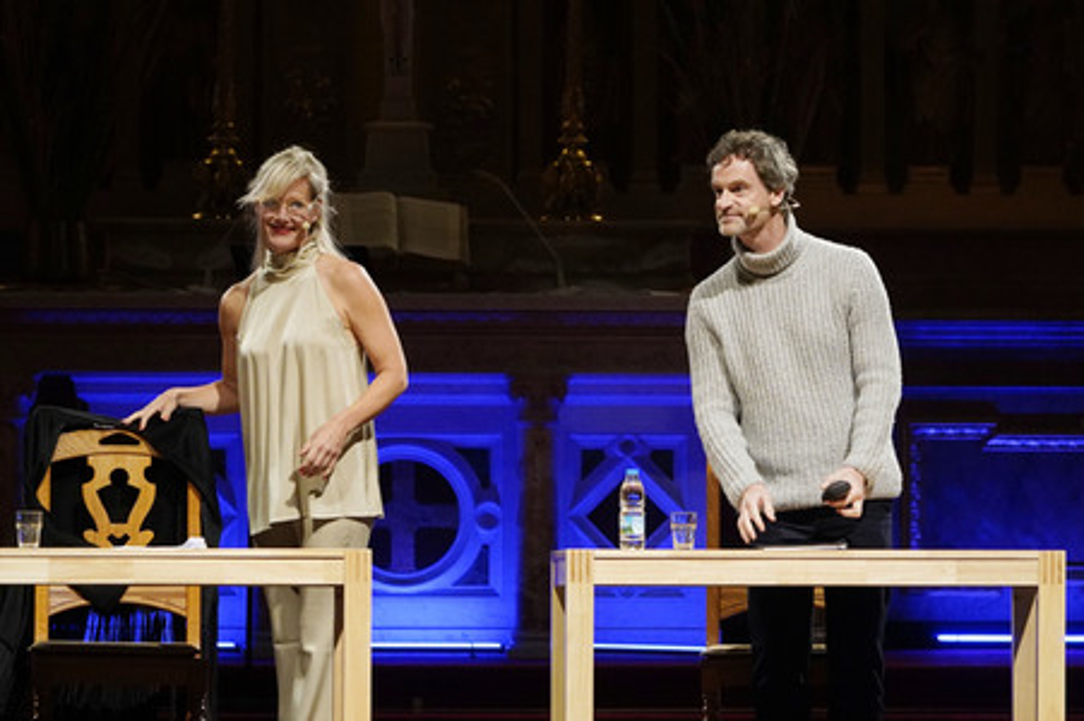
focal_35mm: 280
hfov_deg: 7.4
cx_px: 542
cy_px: 360
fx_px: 8425
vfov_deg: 4.9
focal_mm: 280
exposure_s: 1/200
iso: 6400
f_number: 5.6
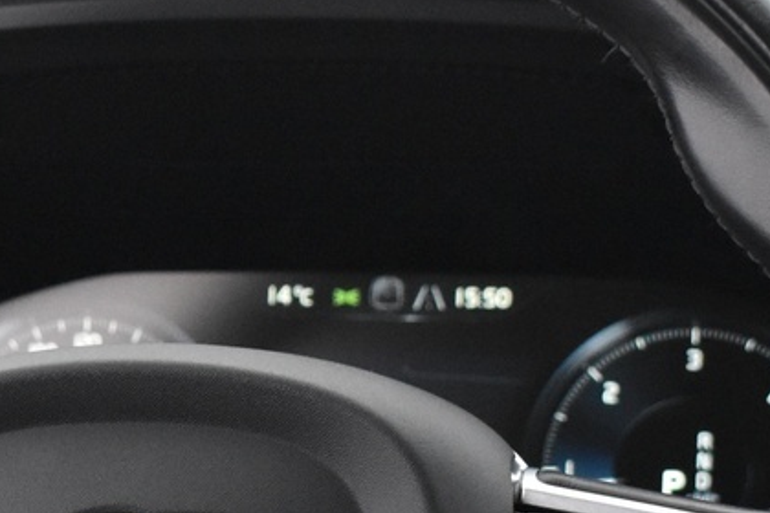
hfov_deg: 12.2
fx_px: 3592
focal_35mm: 168
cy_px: 583
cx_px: 97
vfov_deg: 8.1
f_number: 4.2
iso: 3200
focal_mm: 29
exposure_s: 1/30
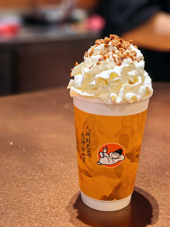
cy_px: 114
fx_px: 354
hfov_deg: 27.0
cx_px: 85
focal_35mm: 54
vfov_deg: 35.5
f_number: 2
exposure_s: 1/100
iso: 64
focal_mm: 5.75
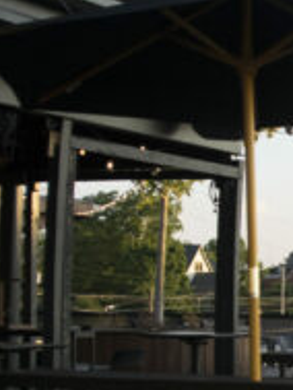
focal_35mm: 110
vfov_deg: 17.8
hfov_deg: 12.6
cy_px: 246
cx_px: 487
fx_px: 1240
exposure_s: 1/1250
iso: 400
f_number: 2.8
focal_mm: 24
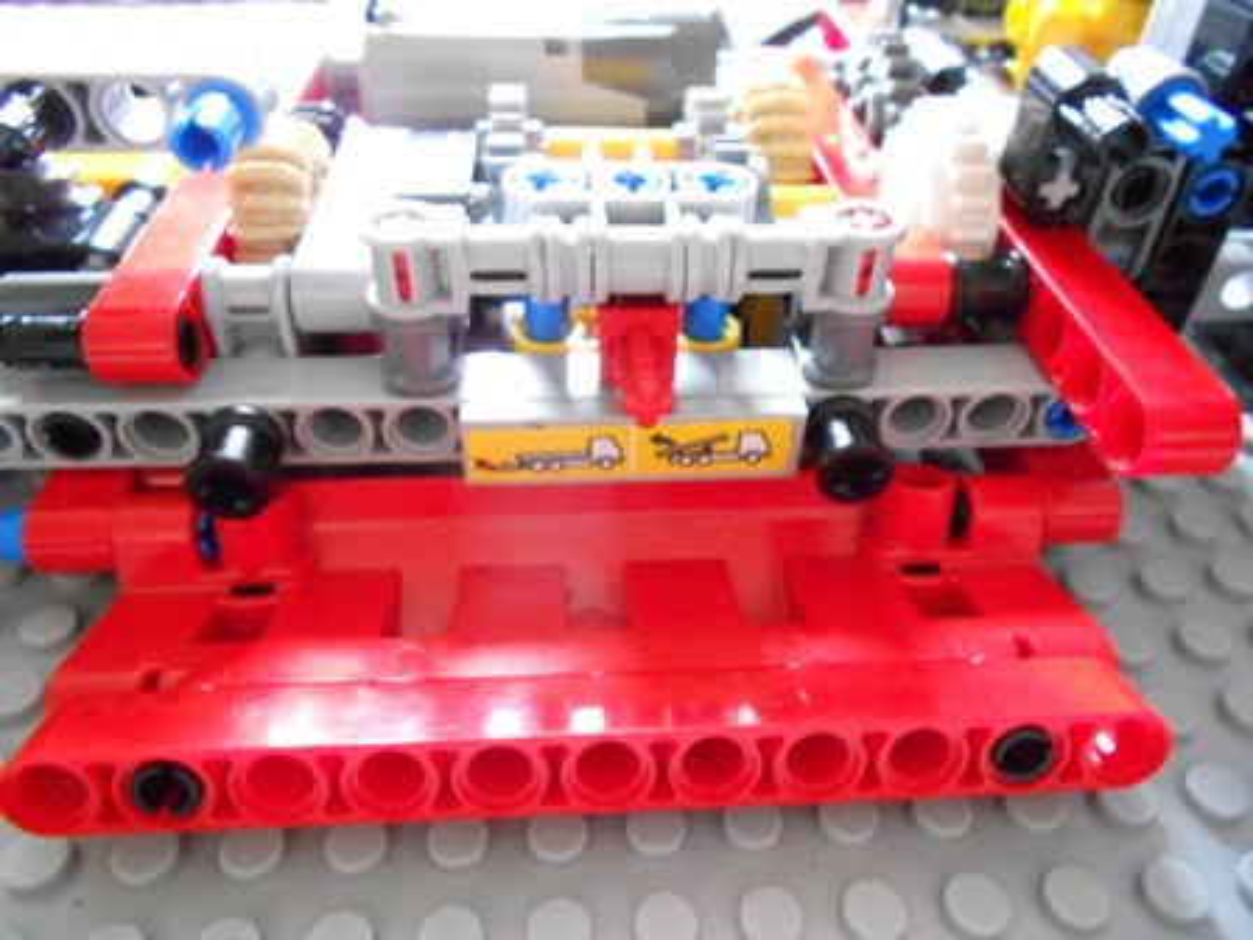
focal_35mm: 26
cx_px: 626
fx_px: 941
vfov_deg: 53.1
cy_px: 470
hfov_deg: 67.3
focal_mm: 4.6
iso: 800
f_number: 3.2
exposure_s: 1/15
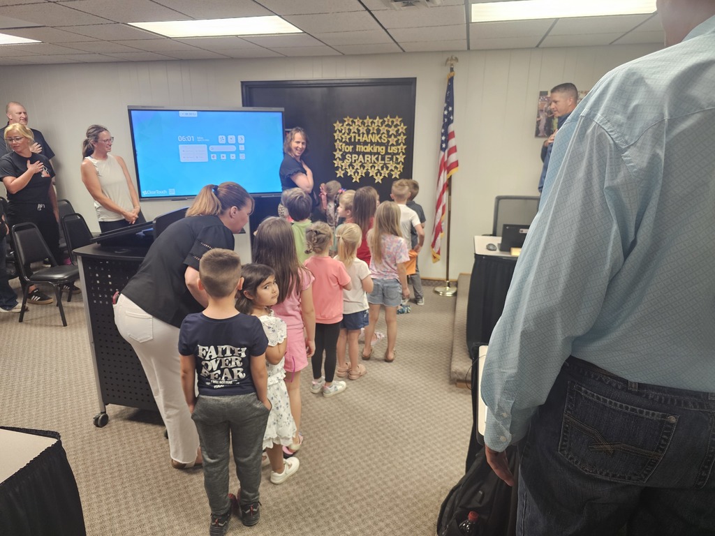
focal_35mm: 23
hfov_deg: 73.9
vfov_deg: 58.9
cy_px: 268
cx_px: 358
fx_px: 475
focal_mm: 6.3
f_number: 1.7
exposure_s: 1/120
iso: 400
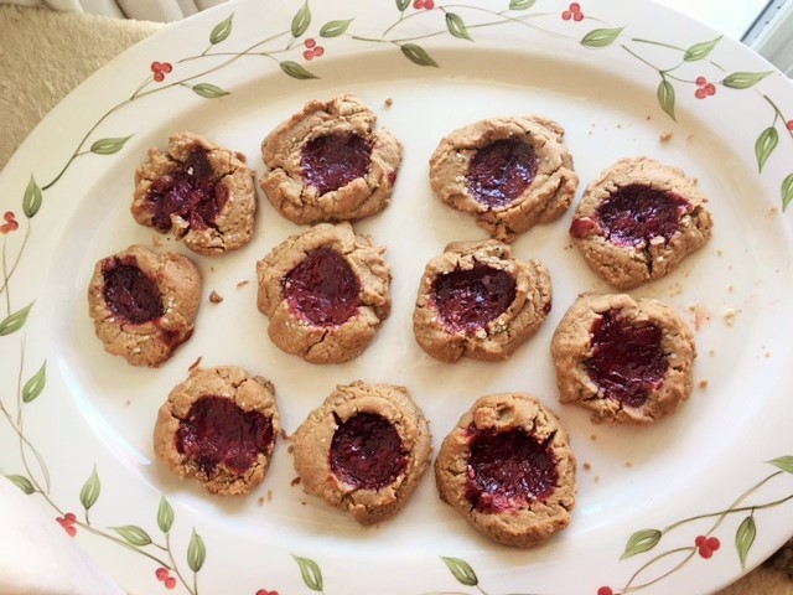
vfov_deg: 48.2
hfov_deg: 61.7
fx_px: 664
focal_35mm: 29
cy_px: 298
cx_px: 396
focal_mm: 4.15
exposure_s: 1/30
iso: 40
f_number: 2.2
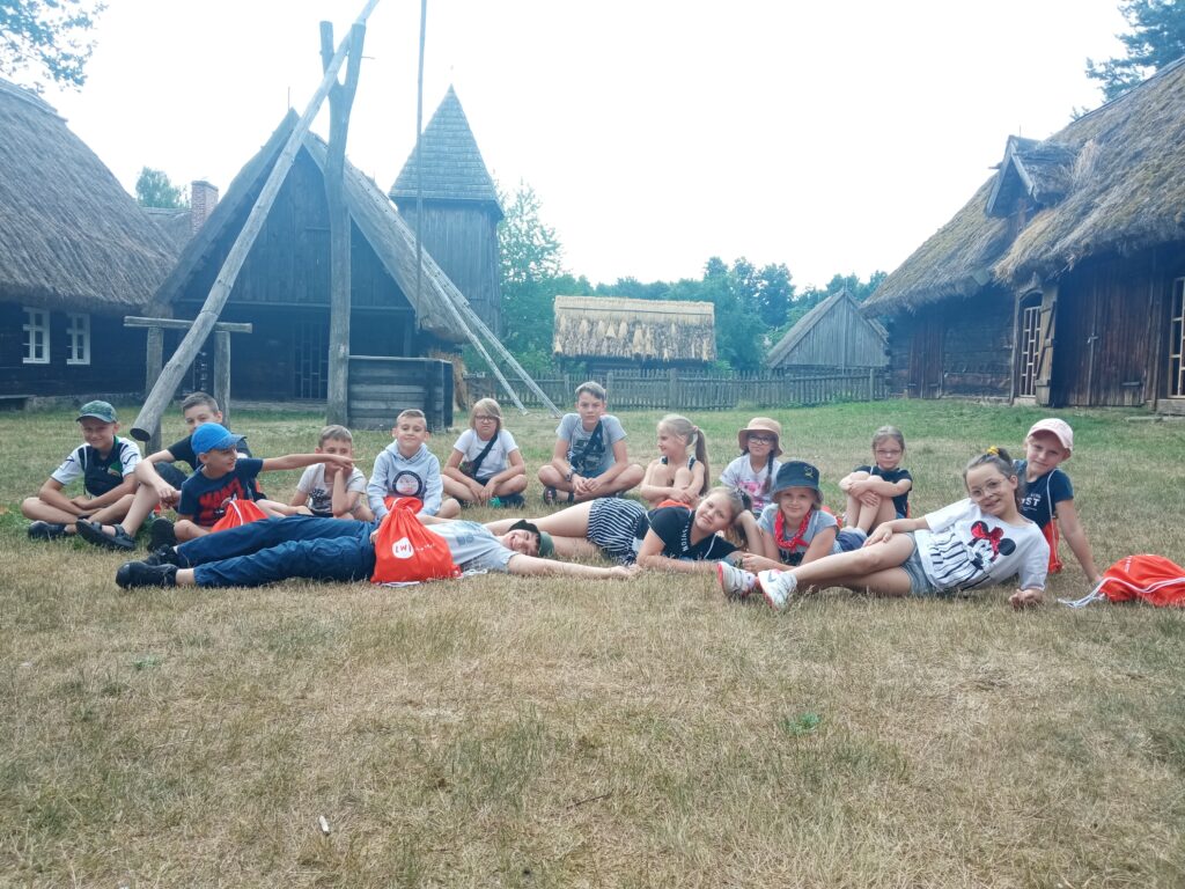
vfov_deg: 51.4
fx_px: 924
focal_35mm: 27
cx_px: 592
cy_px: 444
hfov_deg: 65.3
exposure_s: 1/278
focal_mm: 3.79
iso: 115
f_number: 2.2
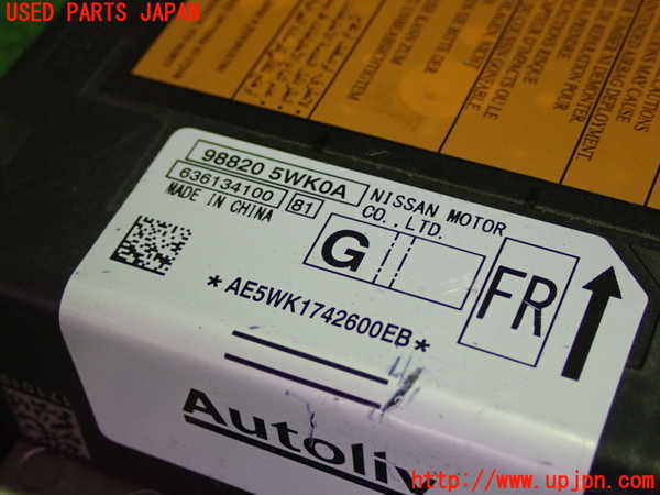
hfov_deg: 31.2
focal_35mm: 62
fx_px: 1182
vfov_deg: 23.7
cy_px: 248
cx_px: 330
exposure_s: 1/50
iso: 800
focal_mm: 11.09
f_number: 3.6
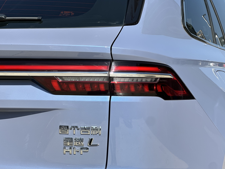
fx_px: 559
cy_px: 83
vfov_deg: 17.2
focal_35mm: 86
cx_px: 119
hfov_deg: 22.8
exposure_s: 1/769
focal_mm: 9
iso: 32
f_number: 2.8
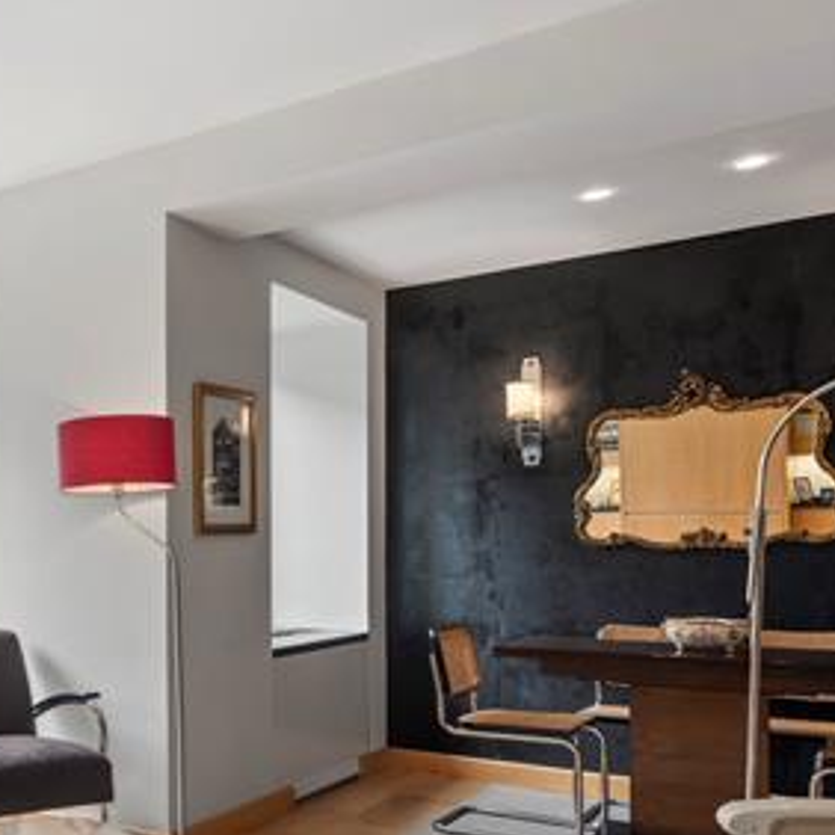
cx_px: -38
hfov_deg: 38.0
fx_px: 1037
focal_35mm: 38
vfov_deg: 43.3
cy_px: 552
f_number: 8
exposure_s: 1/8
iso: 200
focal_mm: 14
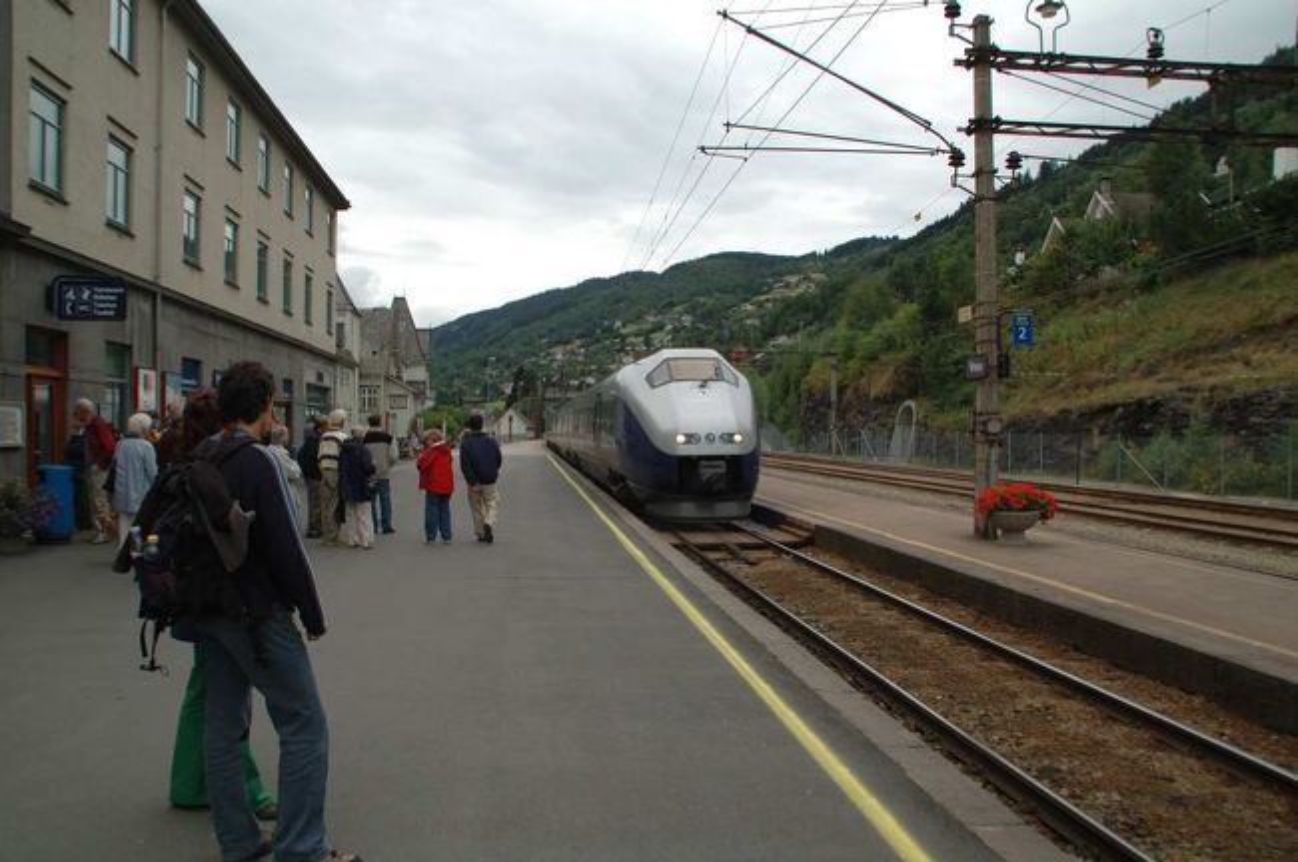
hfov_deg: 67.4
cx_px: 649
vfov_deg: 47.8
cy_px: 431
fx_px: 973
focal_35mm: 27
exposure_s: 1/160
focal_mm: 18
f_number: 7.1
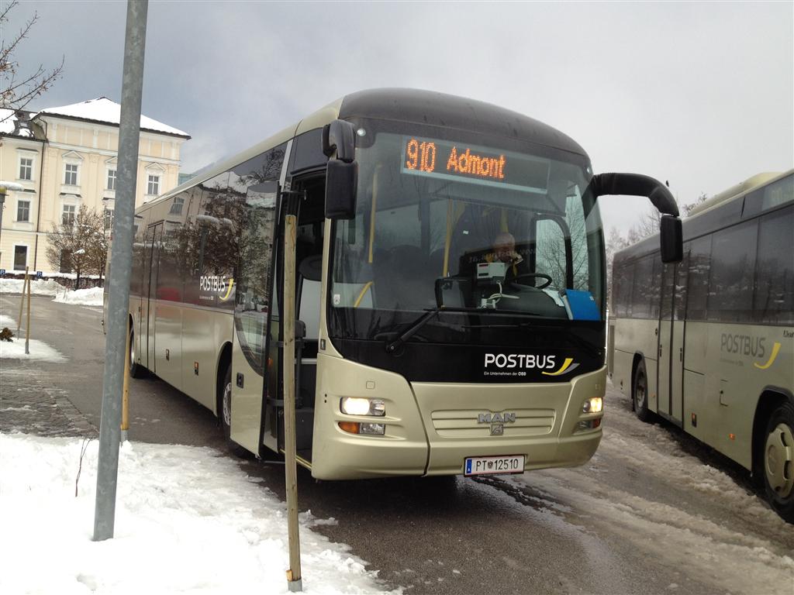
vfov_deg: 40.7
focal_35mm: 35
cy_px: 298
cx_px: 397
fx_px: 803
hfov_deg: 52.6
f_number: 2.4
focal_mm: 4.28
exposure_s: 1/347
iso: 64
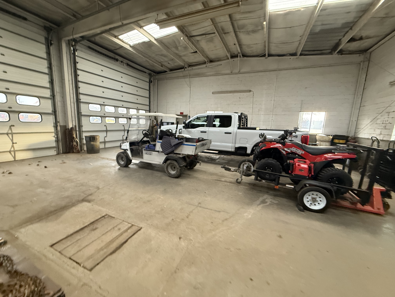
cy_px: 148
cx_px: 198
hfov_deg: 102.1
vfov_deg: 85.7
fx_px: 160
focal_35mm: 14
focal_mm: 2.22
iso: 400
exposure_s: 1/60
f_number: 2.2
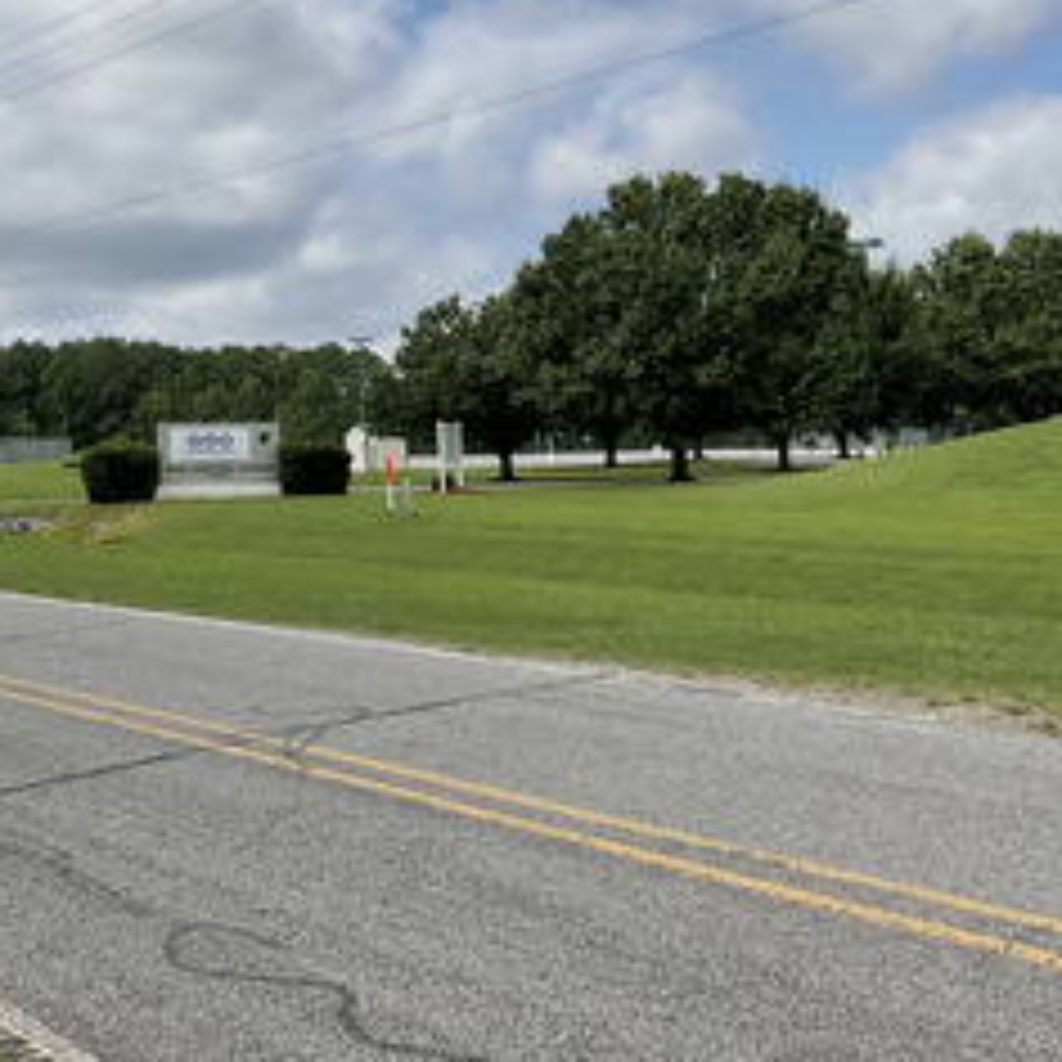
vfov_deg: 34.3
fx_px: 1701
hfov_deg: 33.8
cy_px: 346
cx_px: 238
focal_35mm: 49
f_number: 1.8
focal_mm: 3
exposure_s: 1/3125
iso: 16
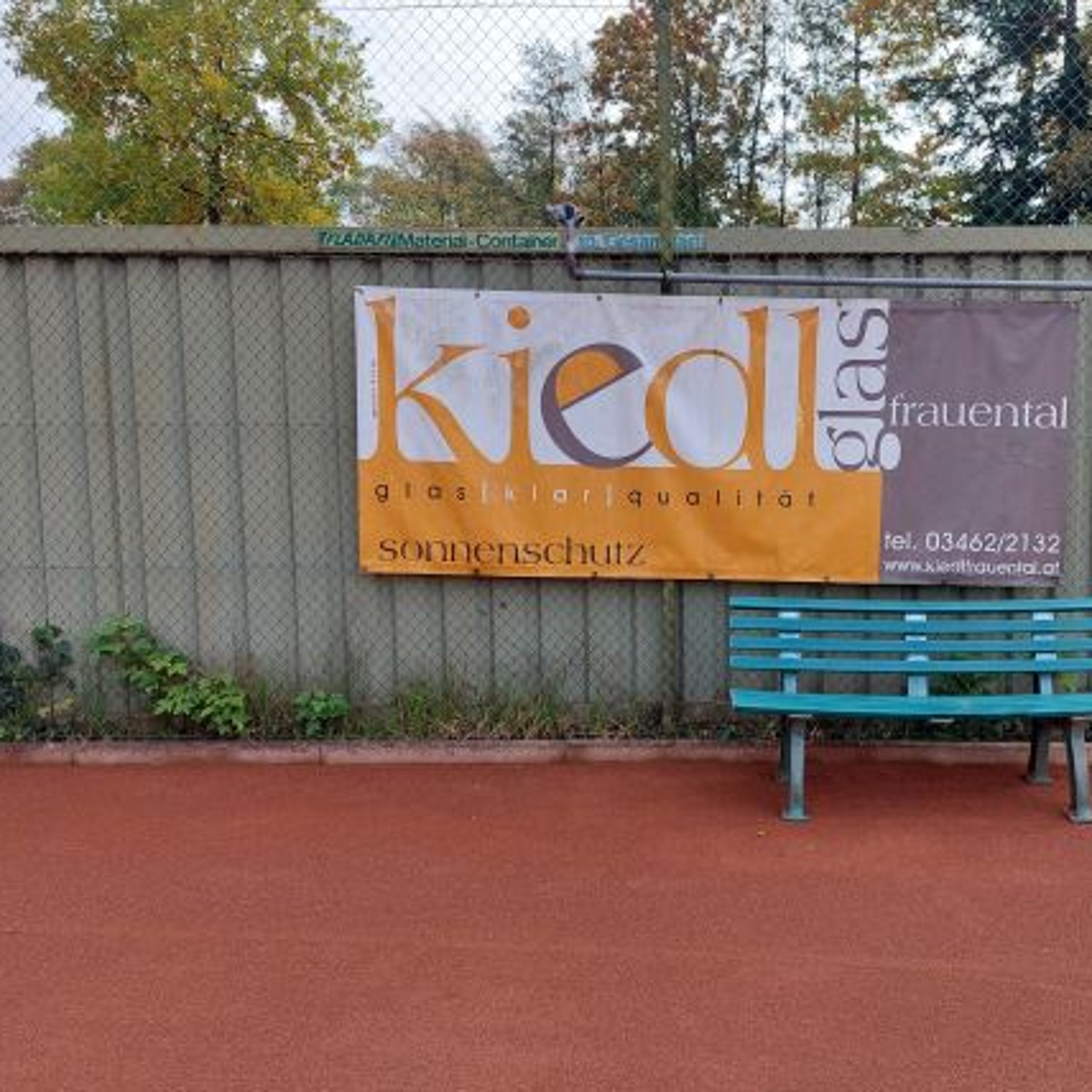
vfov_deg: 52.5
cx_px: 707
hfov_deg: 51.8
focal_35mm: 31
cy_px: 533
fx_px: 1106
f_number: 1.8
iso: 40
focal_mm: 5.23
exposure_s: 1/293
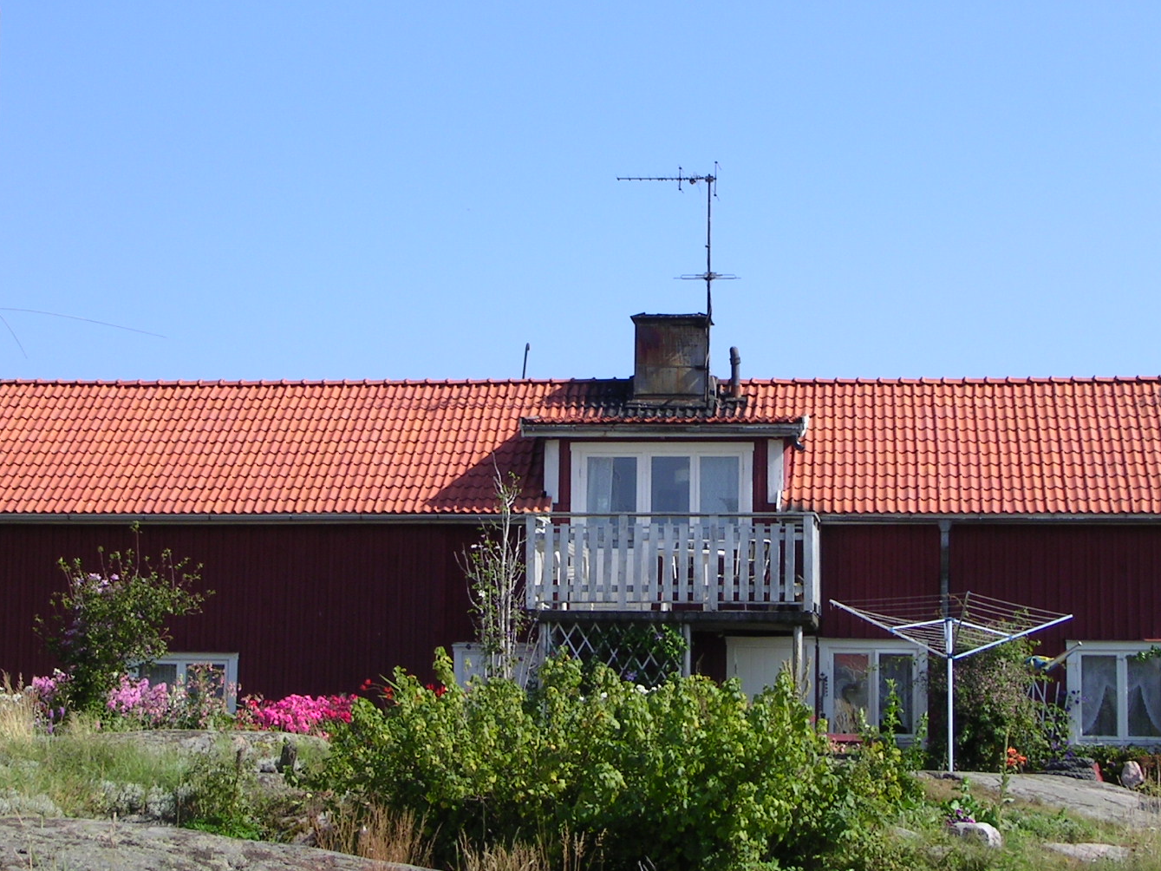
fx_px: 3085
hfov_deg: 21.3
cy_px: 443
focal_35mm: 92
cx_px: 607
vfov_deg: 16.1
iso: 50
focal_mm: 12.1
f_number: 7
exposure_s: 1/177
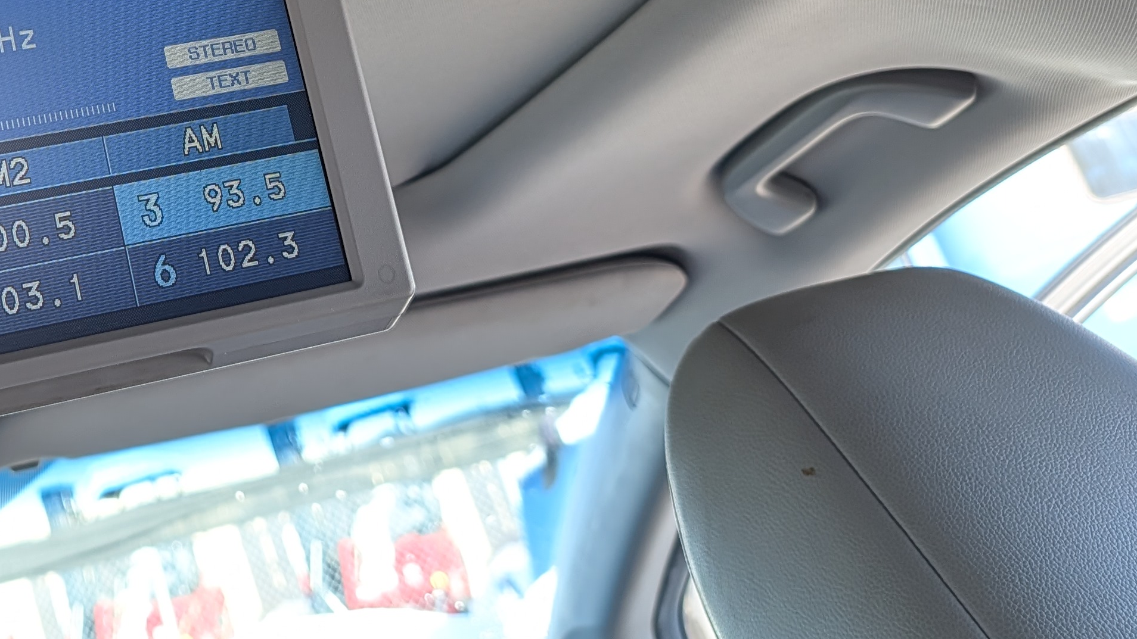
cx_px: -18
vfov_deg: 19.7
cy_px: -202
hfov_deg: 33.8
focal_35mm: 56
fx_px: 1688
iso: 46
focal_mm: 6.9
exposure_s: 1/177
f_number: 1.68
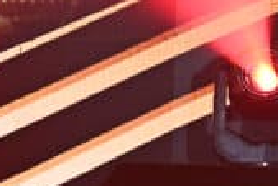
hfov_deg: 6.3
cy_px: -257
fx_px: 2435
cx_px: 612
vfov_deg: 4.3
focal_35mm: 315
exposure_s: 1/250
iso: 1250
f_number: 6.3
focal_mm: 52
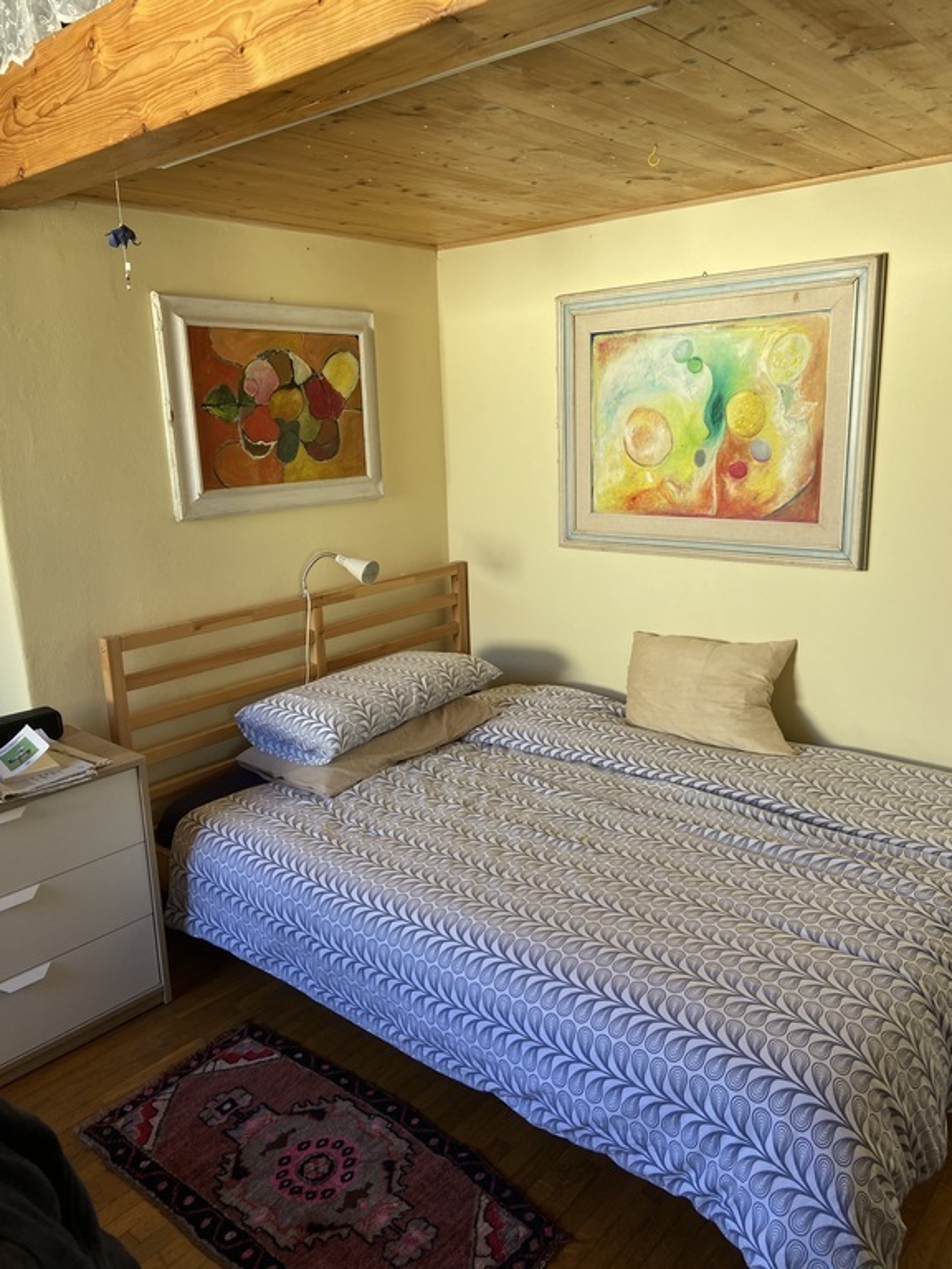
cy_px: 634
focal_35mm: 26
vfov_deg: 67.3
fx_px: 953
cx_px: 476
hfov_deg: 53.1
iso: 64
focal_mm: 4.25
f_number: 1.8
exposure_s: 1/122
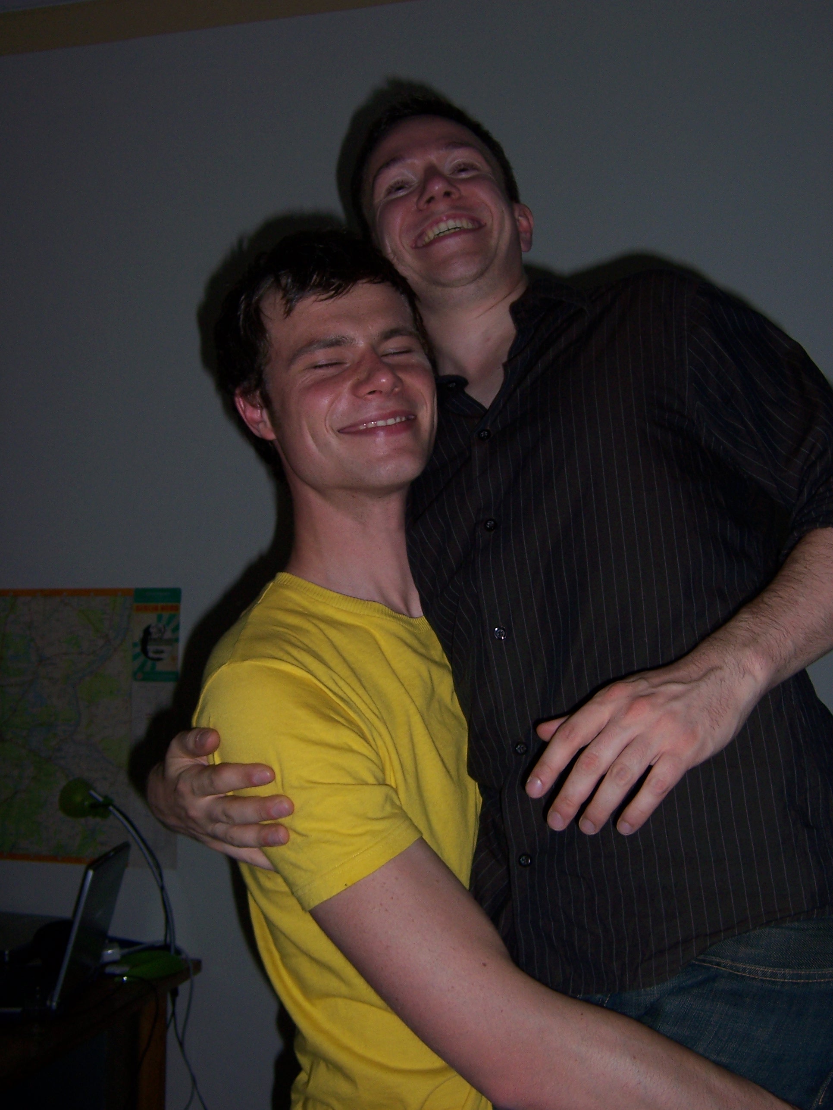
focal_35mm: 40
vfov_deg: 46.8
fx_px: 1283
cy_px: 555
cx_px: 416
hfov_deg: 36.0
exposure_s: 1/60
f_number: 3.4
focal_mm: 6.7
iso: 80
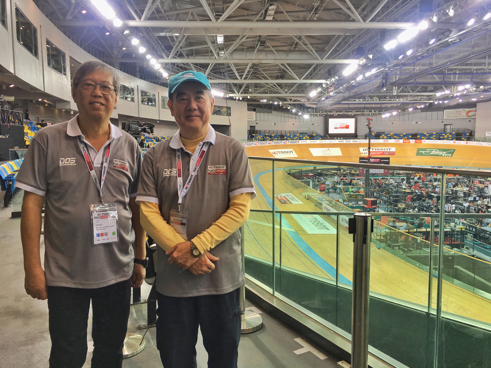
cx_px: 246
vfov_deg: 48.2
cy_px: 184
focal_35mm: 29
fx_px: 411
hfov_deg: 61.7
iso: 25
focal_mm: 4.15
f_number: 2.2
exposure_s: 1/50
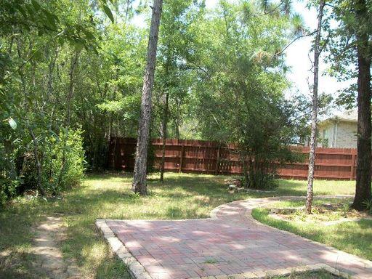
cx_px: 186
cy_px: 140
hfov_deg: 56.8
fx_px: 344
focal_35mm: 32
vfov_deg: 44.2
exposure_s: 1/320
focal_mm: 5.7
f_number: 2.9
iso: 80
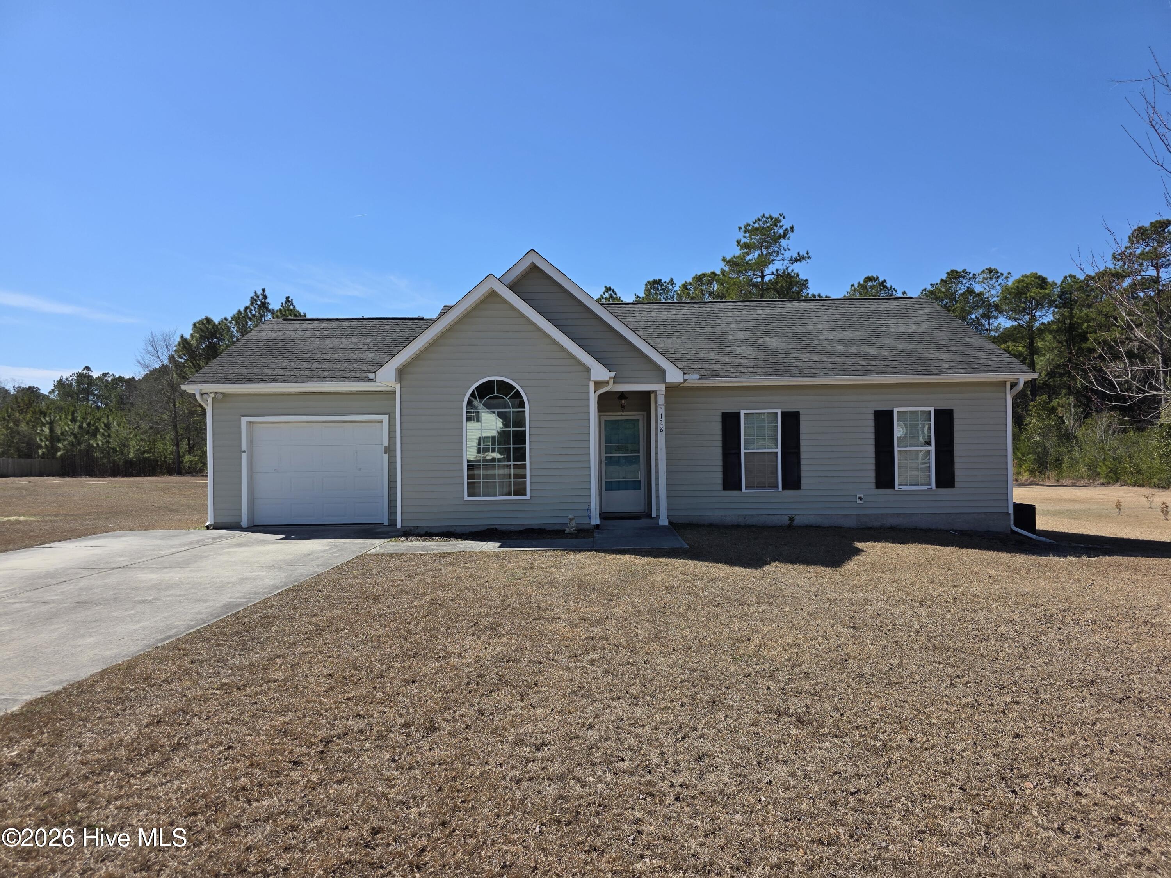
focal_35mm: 23
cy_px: 439
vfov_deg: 58.9
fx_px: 778
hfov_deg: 73.9
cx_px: 586
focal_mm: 6.3
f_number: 1.7
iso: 80
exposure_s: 1/6355
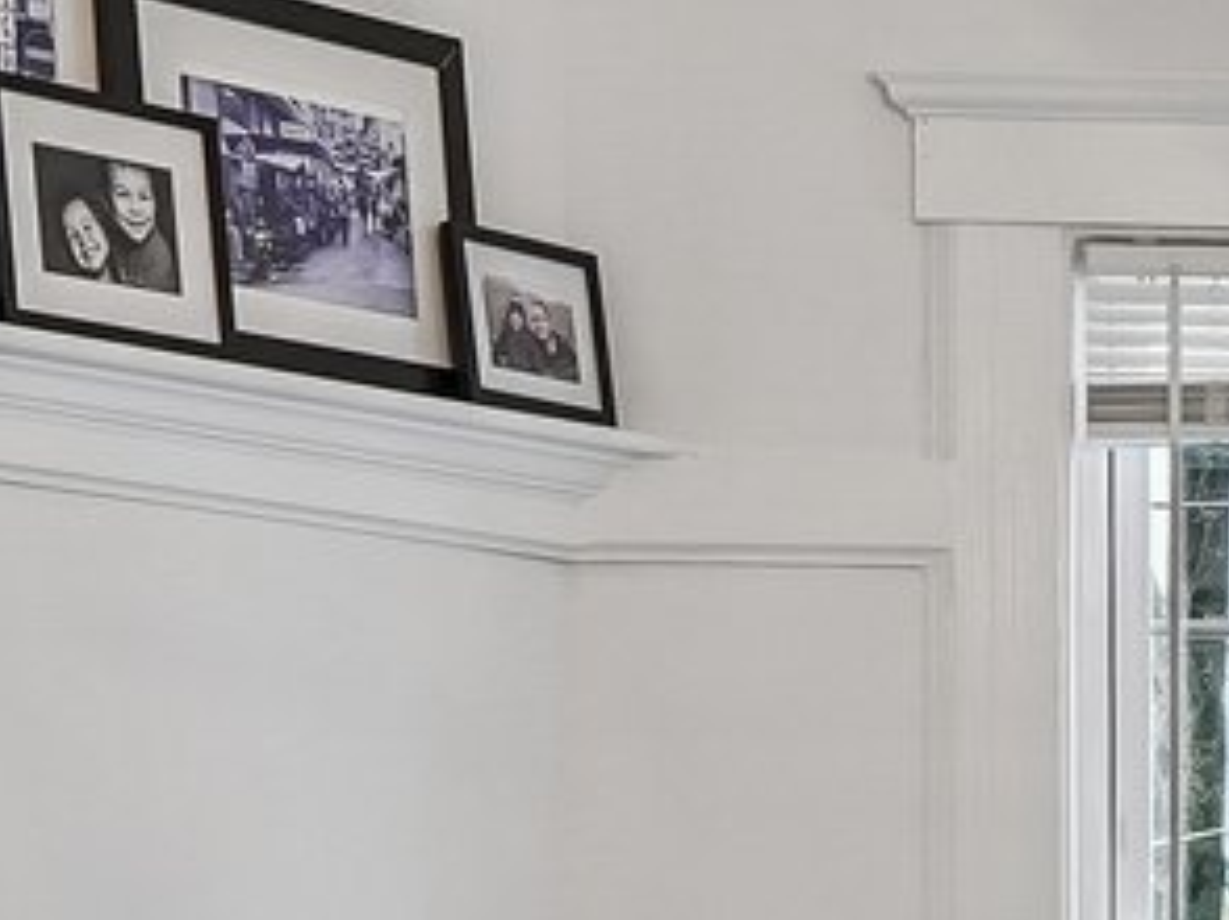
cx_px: 2270
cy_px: 1240
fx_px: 5711
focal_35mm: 161
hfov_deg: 11.3
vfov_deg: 9.0
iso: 400
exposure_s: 1/8
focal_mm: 16
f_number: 8
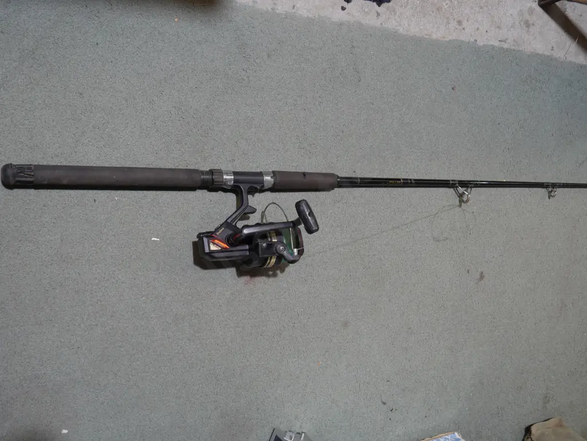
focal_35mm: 36
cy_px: 220
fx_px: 611
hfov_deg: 51.3
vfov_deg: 39.7
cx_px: 294
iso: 320
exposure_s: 1/60
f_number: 4
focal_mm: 18
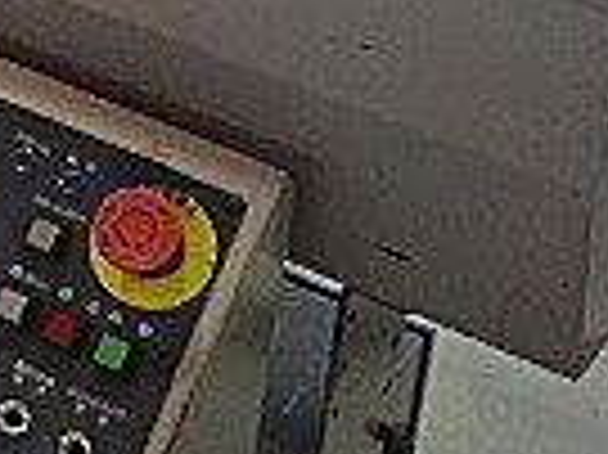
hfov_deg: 12.5
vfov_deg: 10.3
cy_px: -445
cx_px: -716
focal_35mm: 133
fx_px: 2334
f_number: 3.5
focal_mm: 5
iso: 400
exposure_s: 1/45
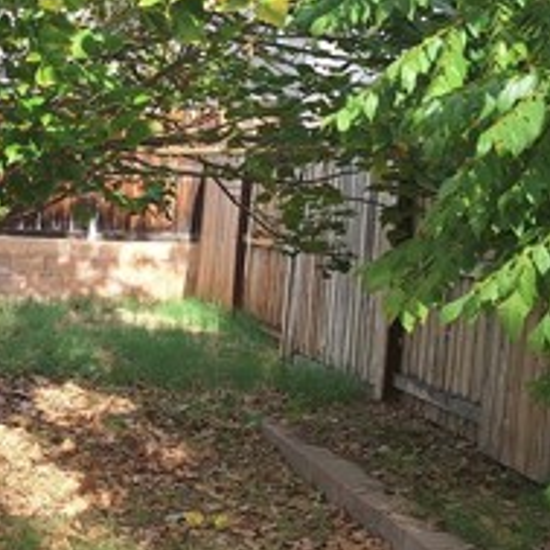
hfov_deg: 23.1
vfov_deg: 24.8
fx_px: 1240
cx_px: -96
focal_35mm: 69
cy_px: 390
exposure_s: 1/417
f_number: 1.8
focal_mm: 5.54
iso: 40
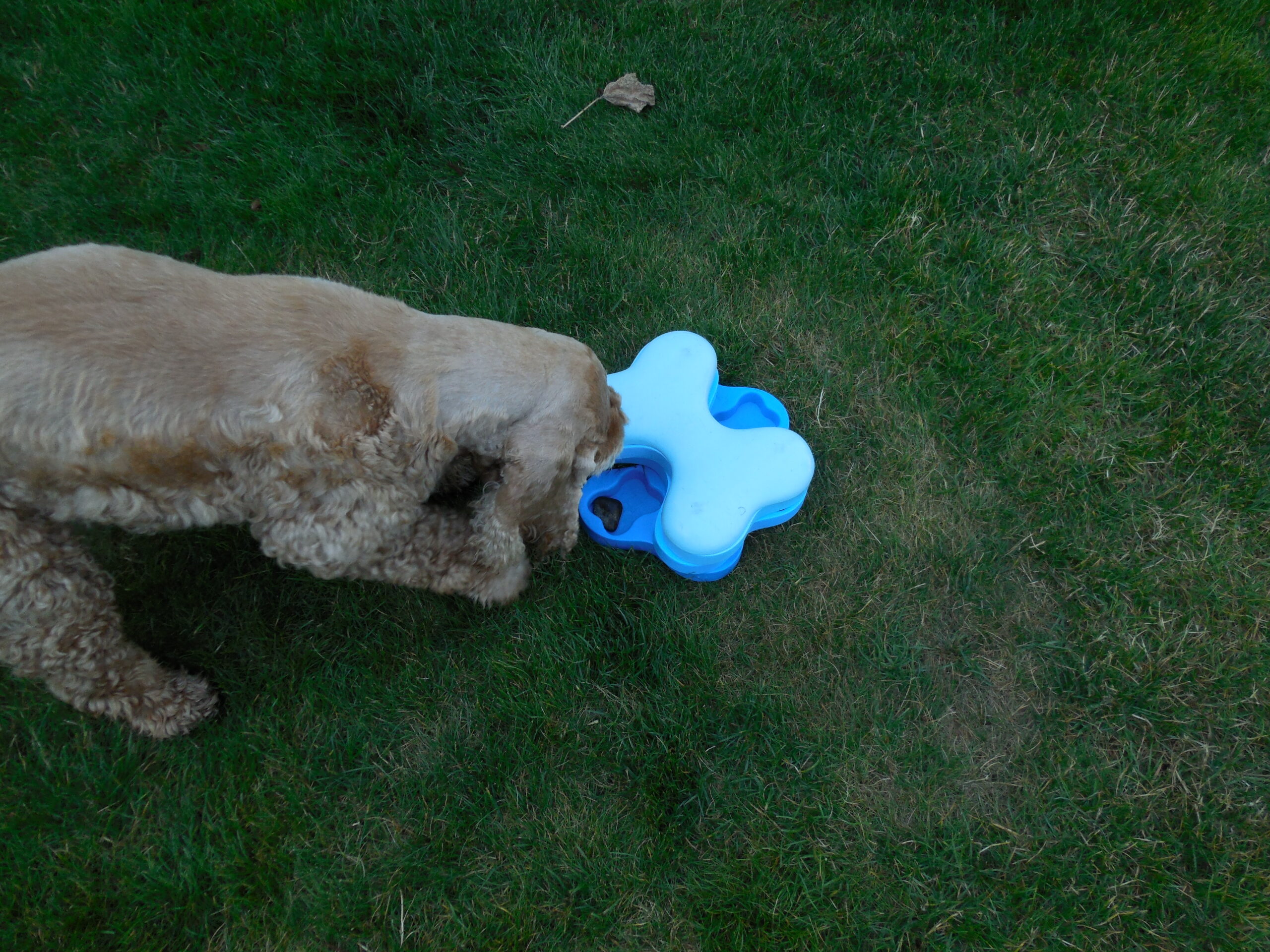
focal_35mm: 25
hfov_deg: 69.4
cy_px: 476
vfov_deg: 54.9
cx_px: 635
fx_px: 917
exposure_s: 1/250
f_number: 3.1
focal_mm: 4.5
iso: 220
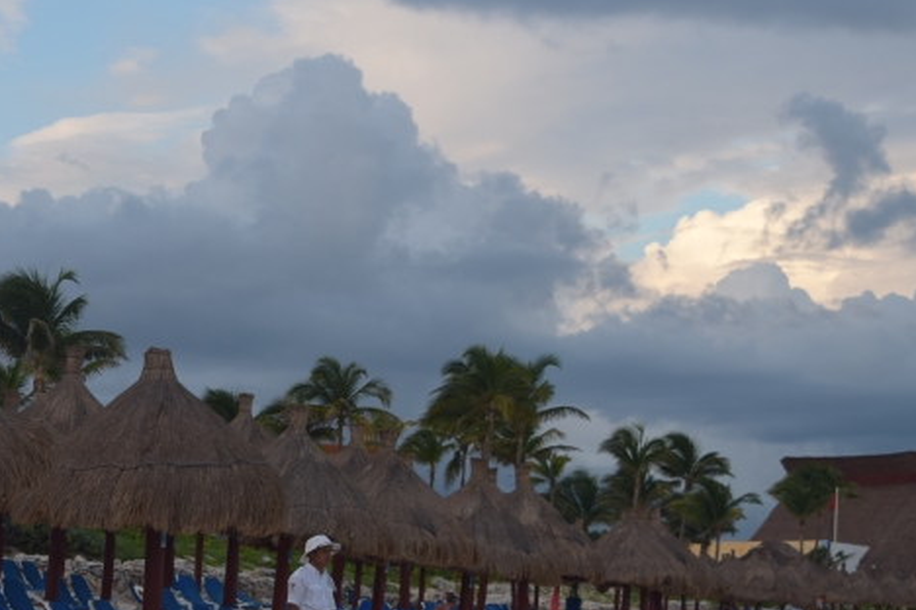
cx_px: 200
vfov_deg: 16.6
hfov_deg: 24.4
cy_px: 377
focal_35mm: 82
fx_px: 2089
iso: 200
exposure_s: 1/250
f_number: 4
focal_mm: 25
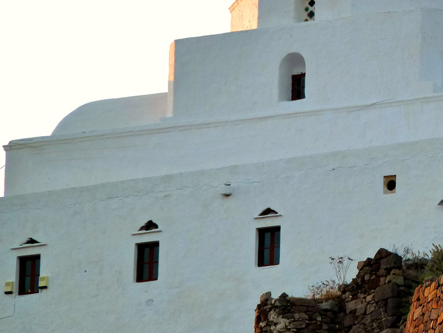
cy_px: 211
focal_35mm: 532
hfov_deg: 3.7
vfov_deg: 2.8
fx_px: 6812
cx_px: 337
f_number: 4
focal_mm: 55.8
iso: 125
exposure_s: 1/125
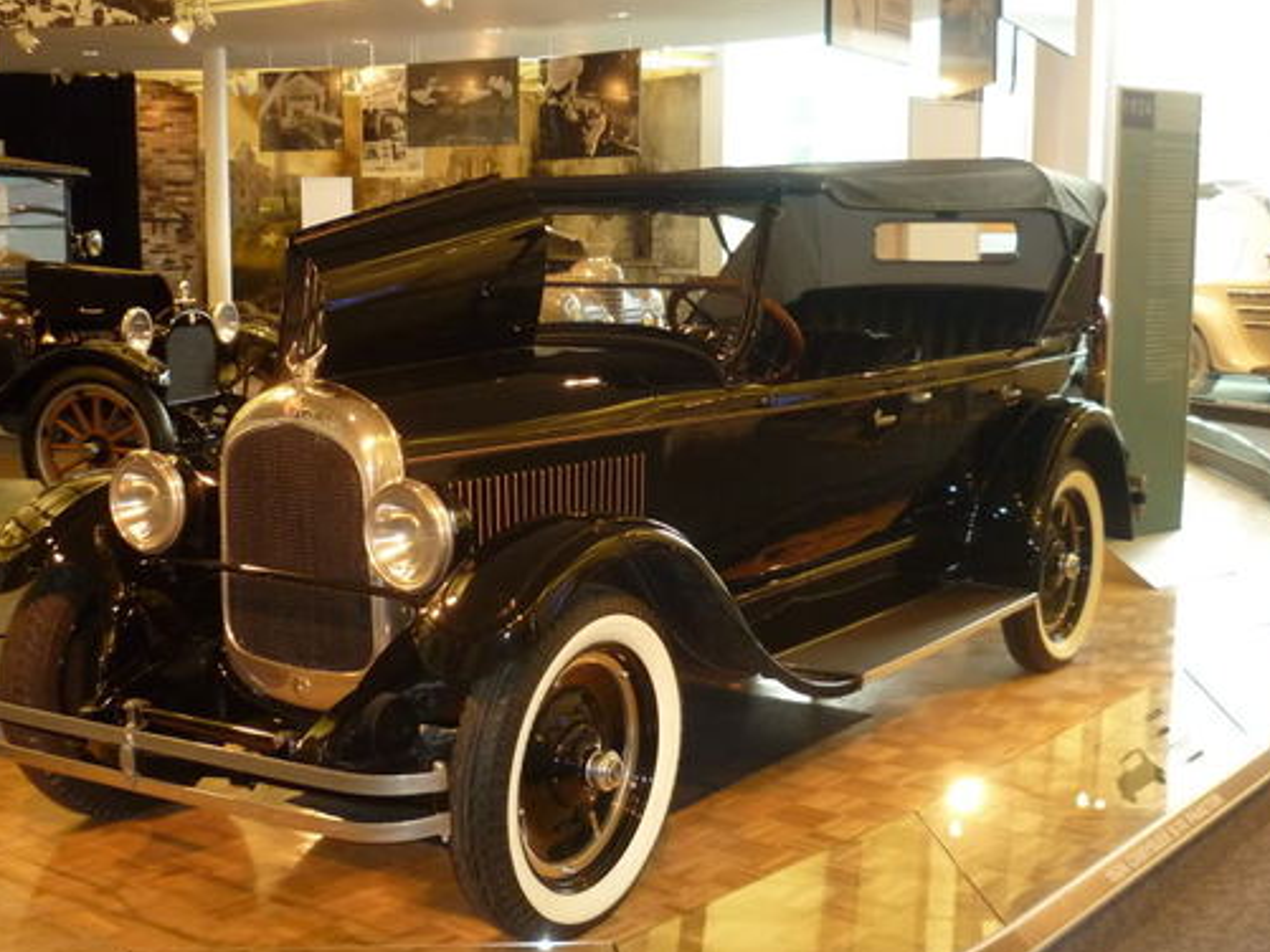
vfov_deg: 31.5
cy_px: 481
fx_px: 1688
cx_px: 659
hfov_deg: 41.2
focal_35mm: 46
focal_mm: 5.9
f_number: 2.9
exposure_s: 1/30
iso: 320
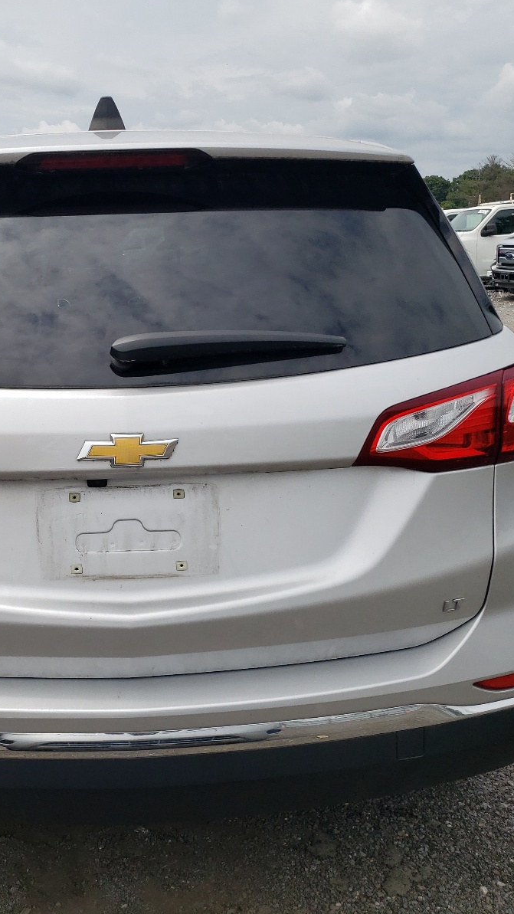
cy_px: 456
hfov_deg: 30.6
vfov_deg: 52.8
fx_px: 921
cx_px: 124
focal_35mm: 38
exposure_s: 1/5000
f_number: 1.5
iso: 50
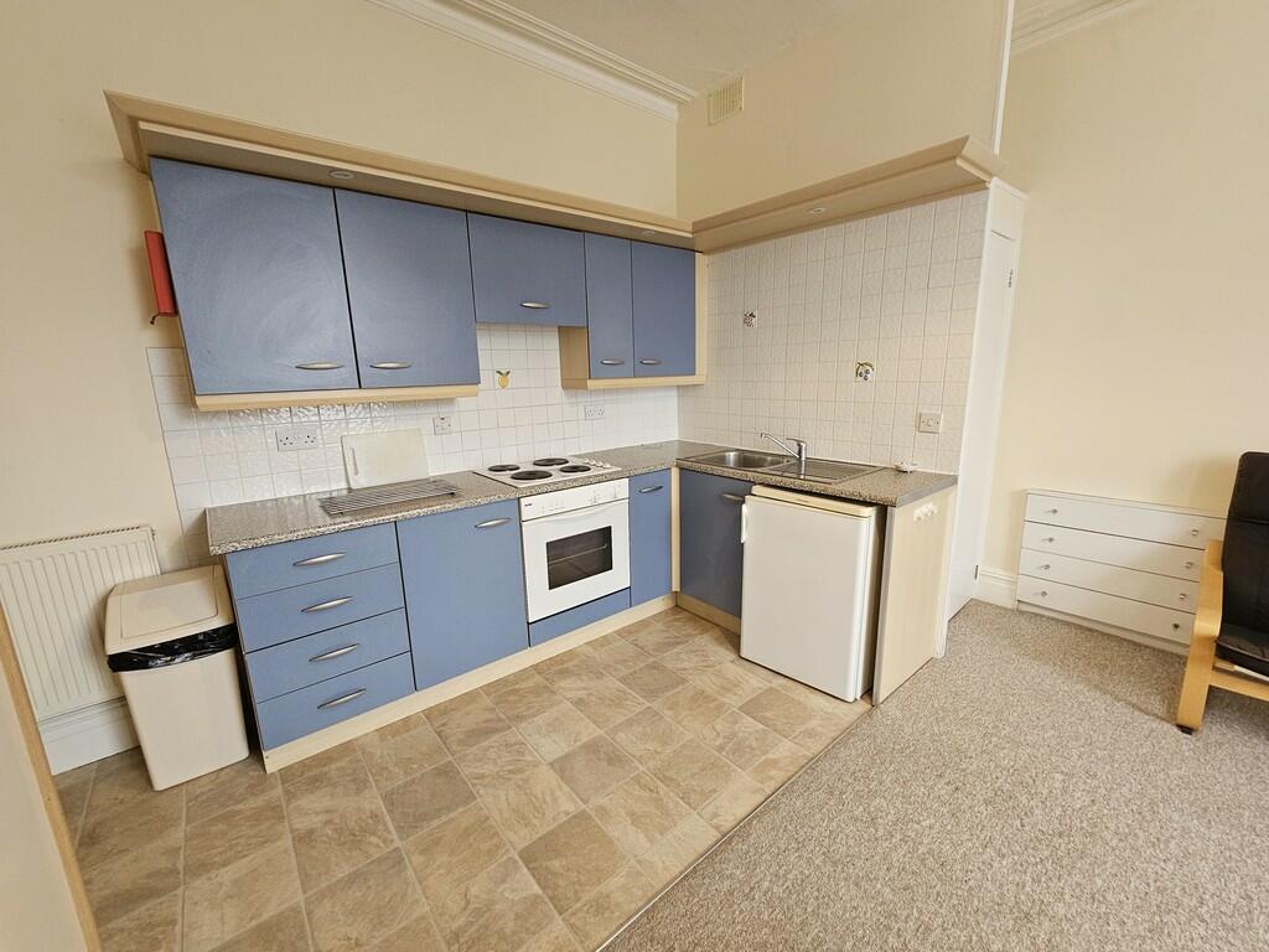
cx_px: 634
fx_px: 477
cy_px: 476
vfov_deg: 89.9
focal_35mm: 13
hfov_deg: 106.2
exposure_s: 1/50
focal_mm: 2.2
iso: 250
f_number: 2.2
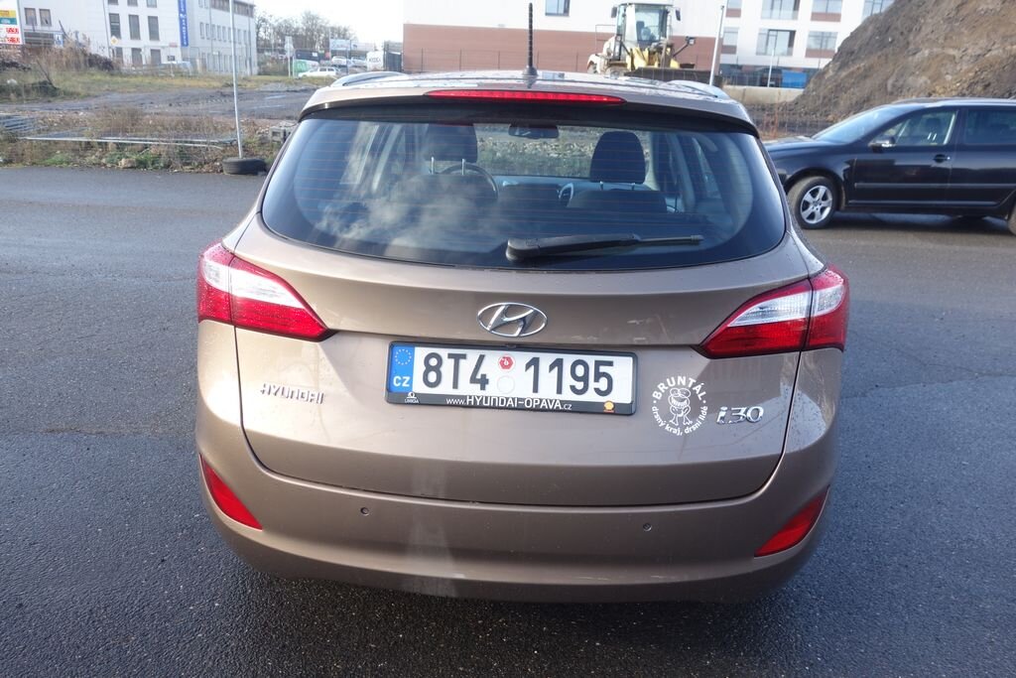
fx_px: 790
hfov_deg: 65.5
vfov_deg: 46.4
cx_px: 508
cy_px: 339
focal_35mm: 28
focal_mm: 10.4
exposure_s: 1/100
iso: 125
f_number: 4.5
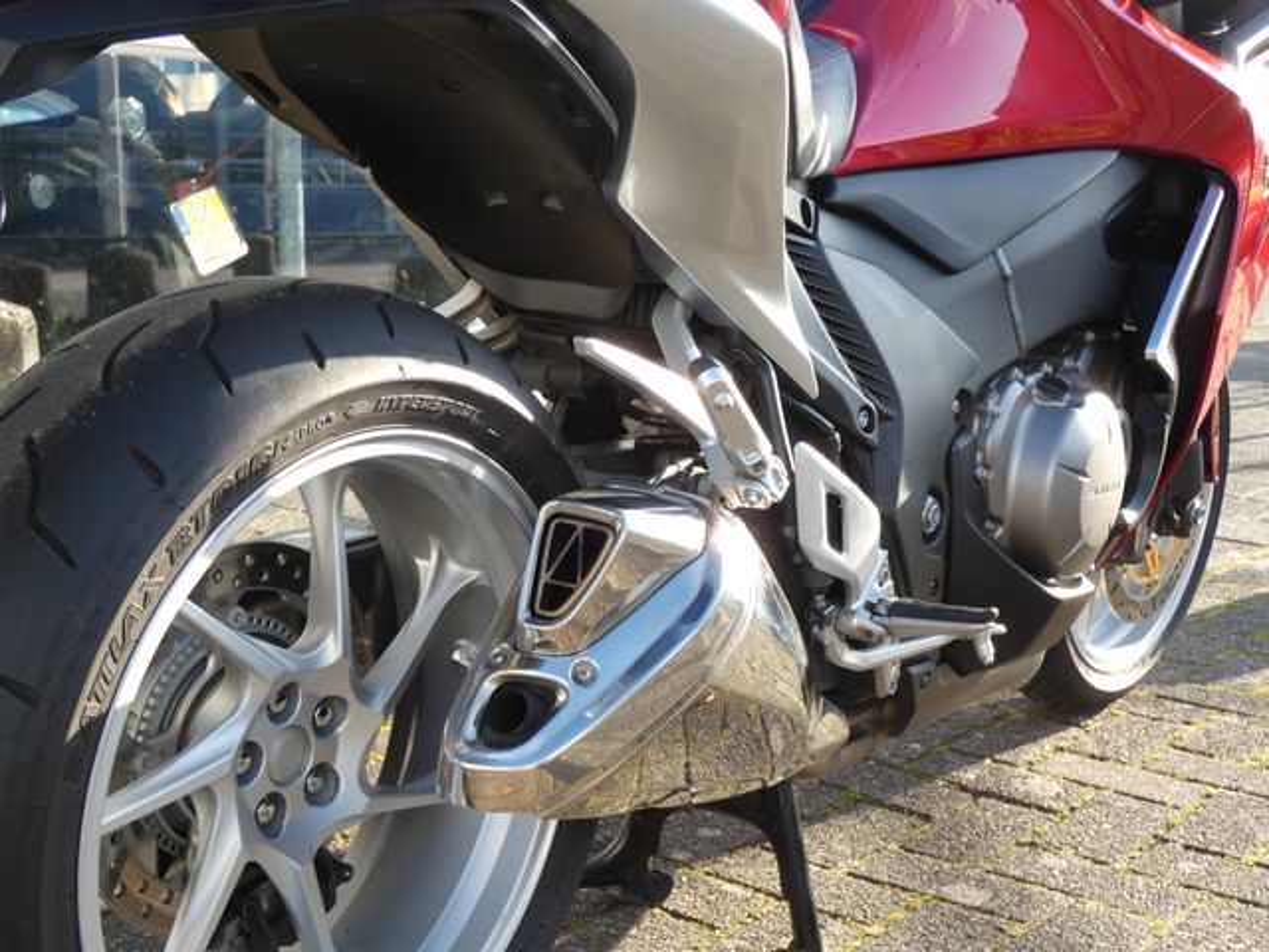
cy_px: 476
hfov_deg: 38.2
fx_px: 1833
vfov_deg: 29.1
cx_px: 634
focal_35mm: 50
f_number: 3.9
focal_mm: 9
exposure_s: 1/100
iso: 80
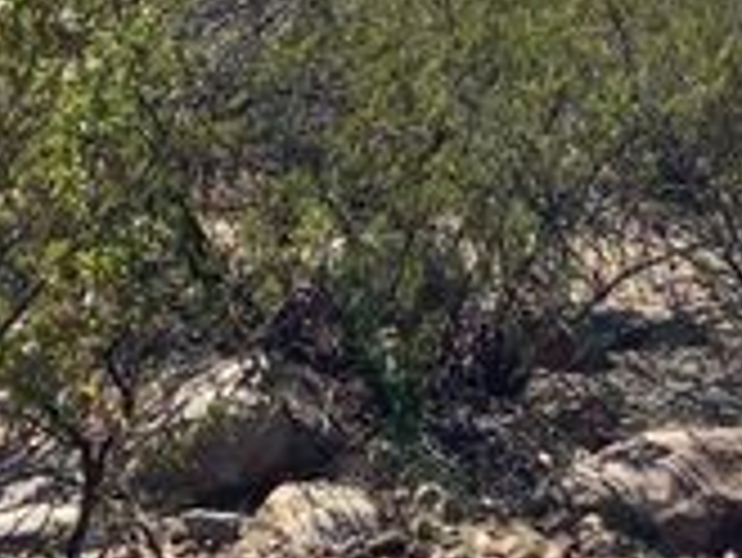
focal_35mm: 94
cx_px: 504
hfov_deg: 20.8
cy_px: -52
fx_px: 2016
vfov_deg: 15.3
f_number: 2.4
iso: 25
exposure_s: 1/1404
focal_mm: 3.3
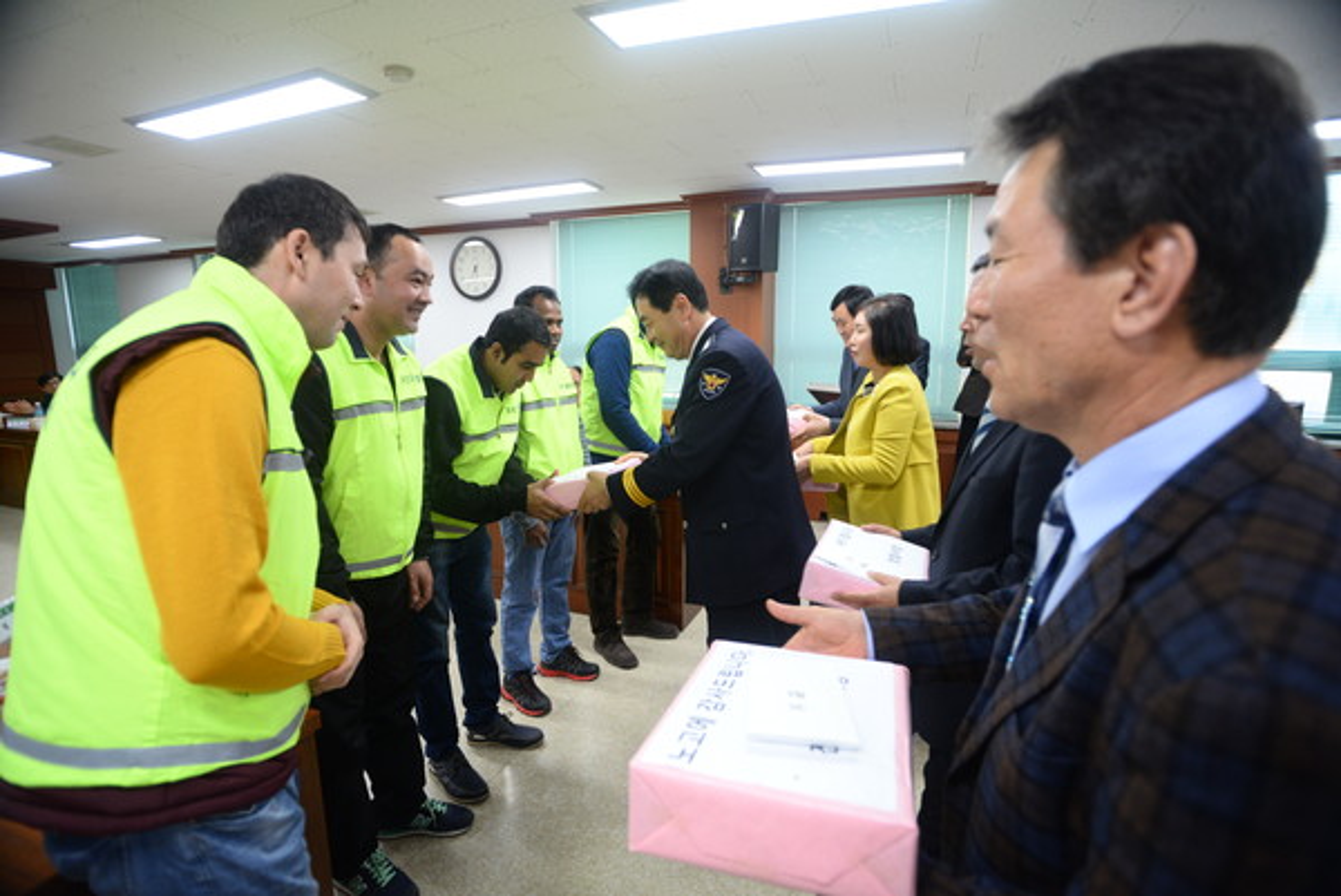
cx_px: 670
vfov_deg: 70.5
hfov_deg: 93.2
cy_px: 448
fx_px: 634
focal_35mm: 17
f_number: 3.2
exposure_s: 1/125
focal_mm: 17
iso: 1000
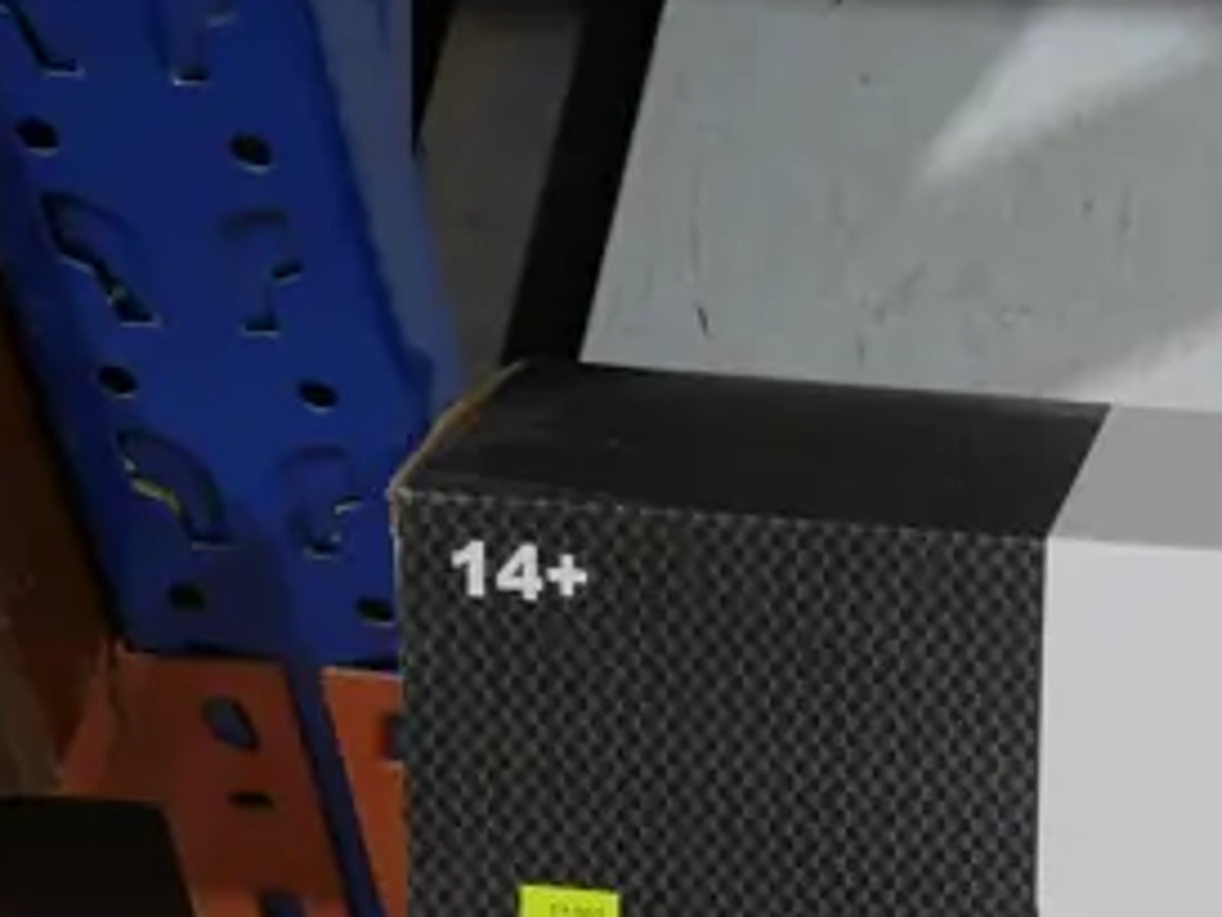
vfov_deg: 10.8
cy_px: 1062
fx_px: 4768
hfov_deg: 13.4
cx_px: 2090
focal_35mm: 135
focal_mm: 18
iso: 250
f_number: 4
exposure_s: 1/60
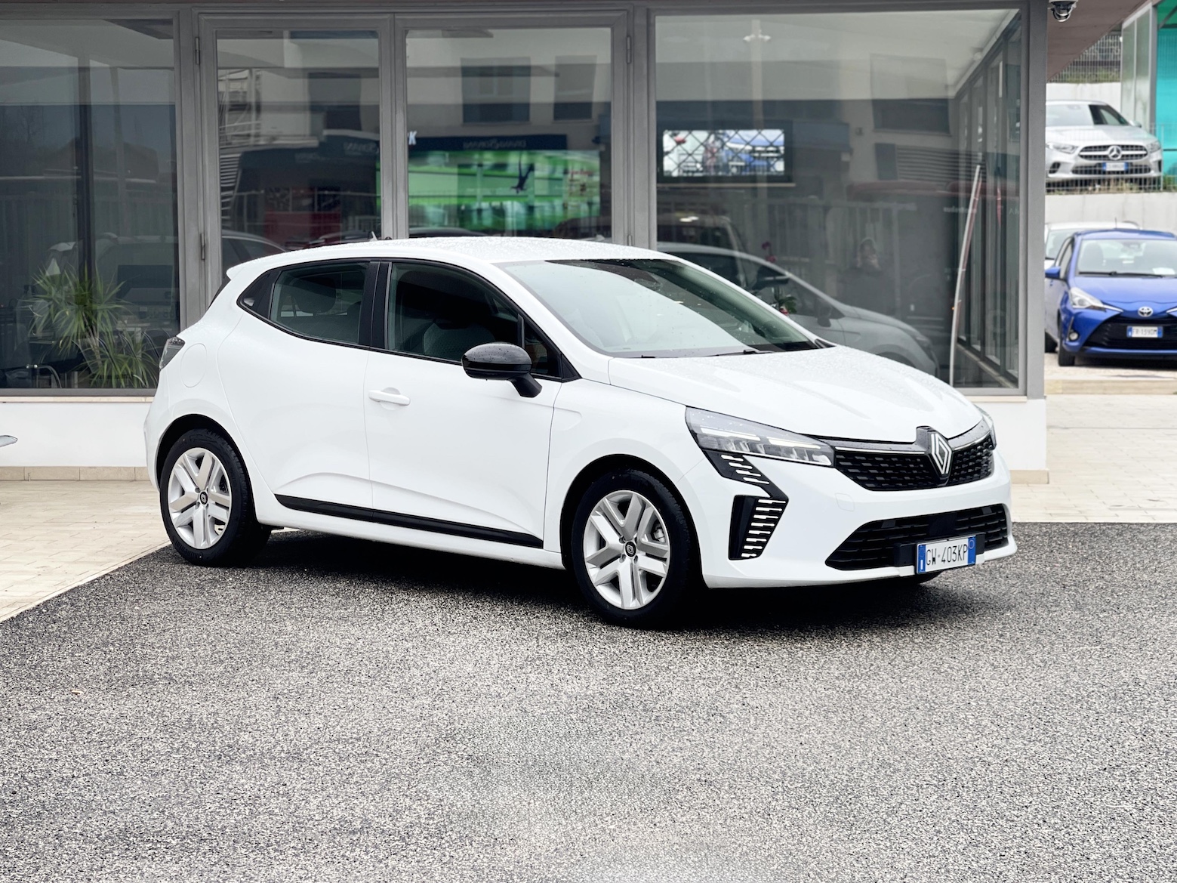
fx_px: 2176
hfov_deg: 30.3
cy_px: 442
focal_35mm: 64
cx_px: 588
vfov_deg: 22.9
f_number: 2.2
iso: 25
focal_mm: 7.5
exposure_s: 1/190
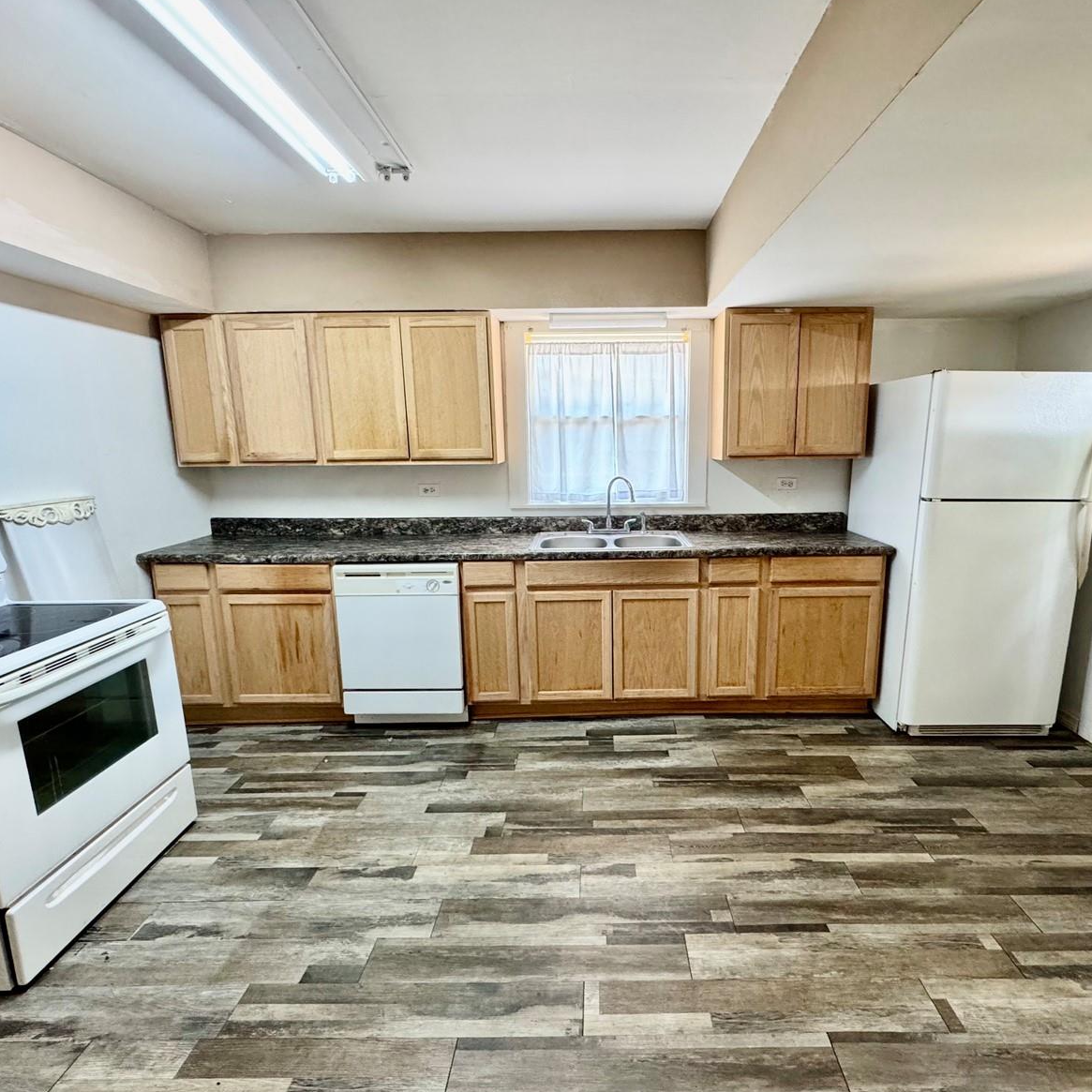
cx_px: 598
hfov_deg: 83.7
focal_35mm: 17
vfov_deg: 84.0
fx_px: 607
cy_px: 554
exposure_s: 1/60
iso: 320
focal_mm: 2.22
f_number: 2.2
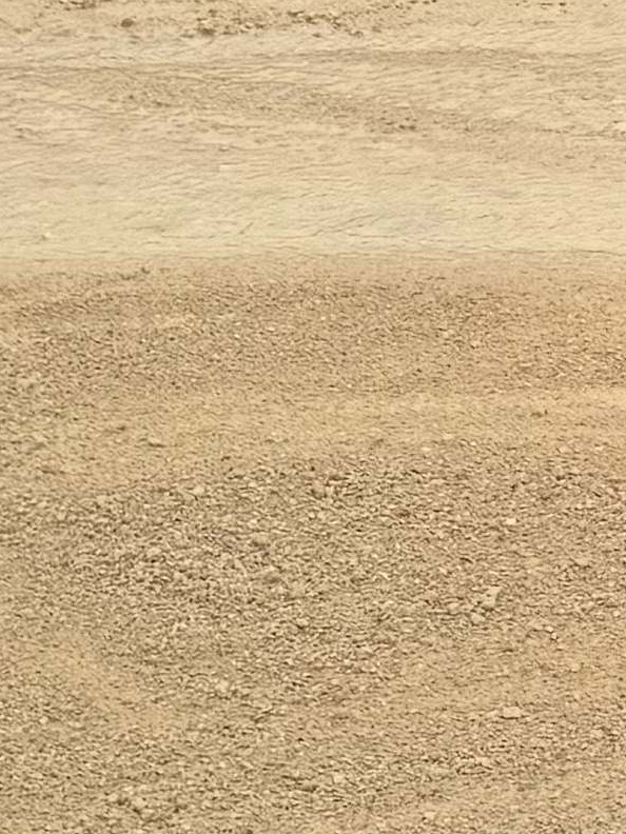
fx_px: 4171
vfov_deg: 11.4
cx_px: 1280
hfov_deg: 8.1
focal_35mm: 173
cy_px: 277
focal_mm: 6.76
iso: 80
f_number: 1.78
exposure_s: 1/368
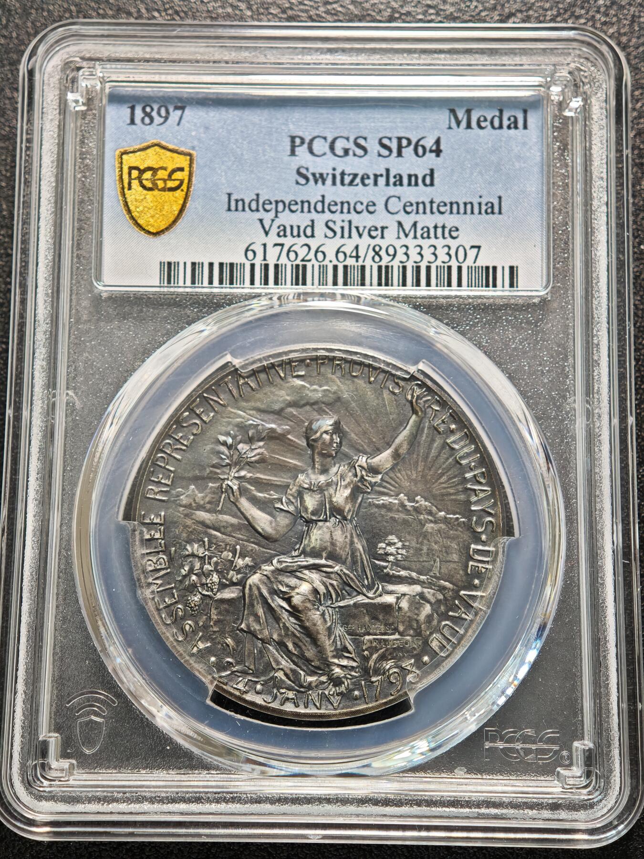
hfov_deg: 24.4
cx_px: 322
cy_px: 430
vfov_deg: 32.2
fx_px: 1488
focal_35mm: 60
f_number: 2
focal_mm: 9
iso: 400
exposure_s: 1/108
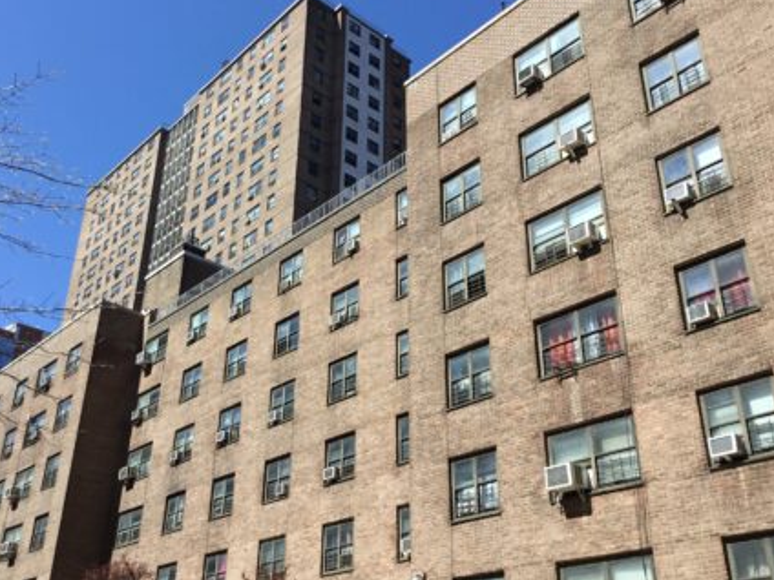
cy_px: 277
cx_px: 333
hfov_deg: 47.7
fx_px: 872
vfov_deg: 36.8
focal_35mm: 39
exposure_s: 1/840
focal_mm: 3.3
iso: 25
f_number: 2.4
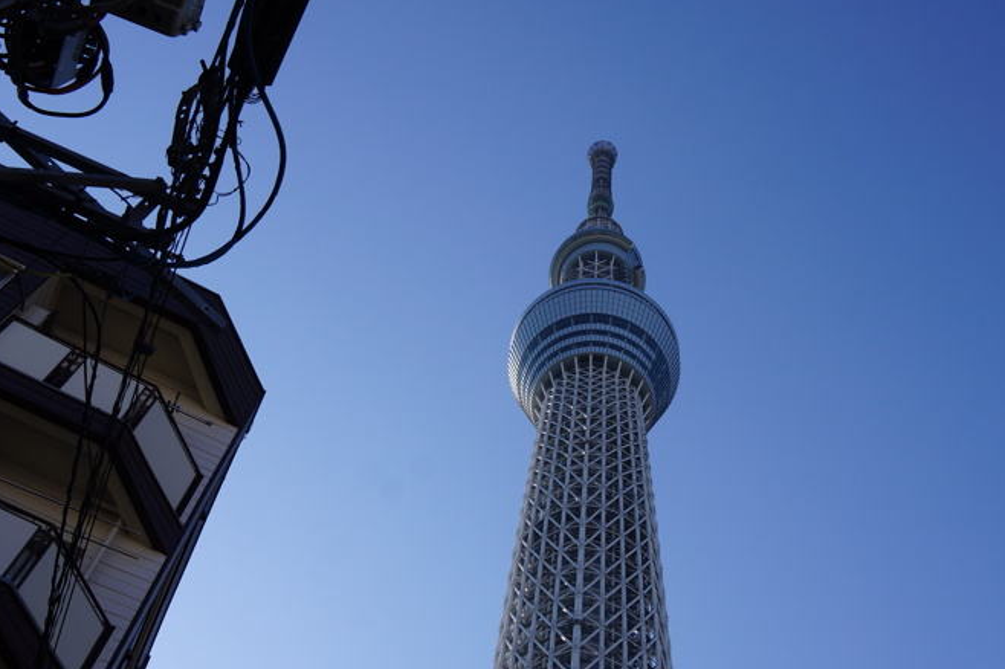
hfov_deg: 46.2
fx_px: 1172
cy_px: 432
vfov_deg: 31.7
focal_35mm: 42
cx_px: 597
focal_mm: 18
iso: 100
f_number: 13
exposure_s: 1/160
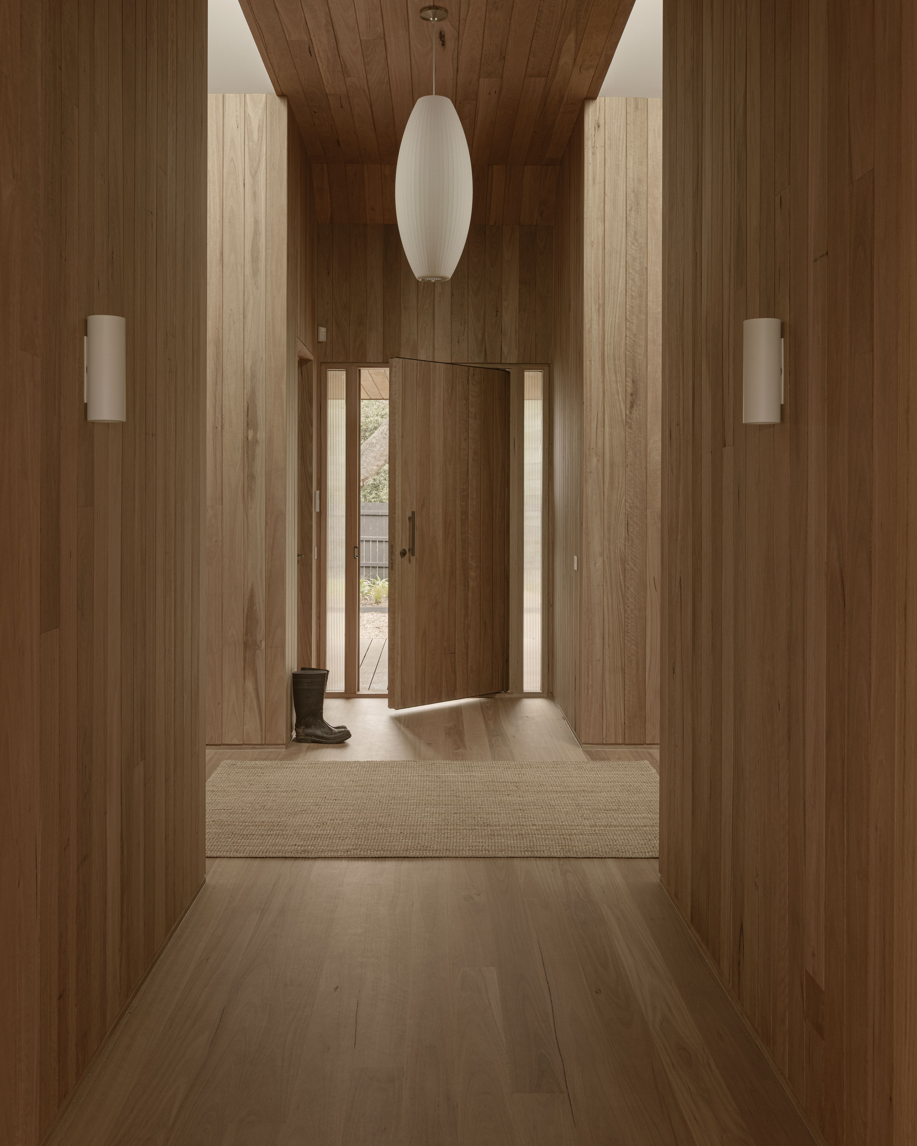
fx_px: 1086
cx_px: 455
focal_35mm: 32
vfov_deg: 55.5
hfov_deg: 45.8
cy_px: 503
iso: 200
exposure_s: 1/5
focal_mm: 28
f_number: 8
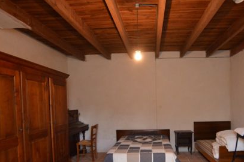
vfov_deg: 48.4
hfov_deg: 69.0
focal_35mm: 26
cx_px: 143
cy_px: 111
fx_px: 176
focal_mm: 10
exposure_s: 1/60
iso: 1100
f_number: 3.5
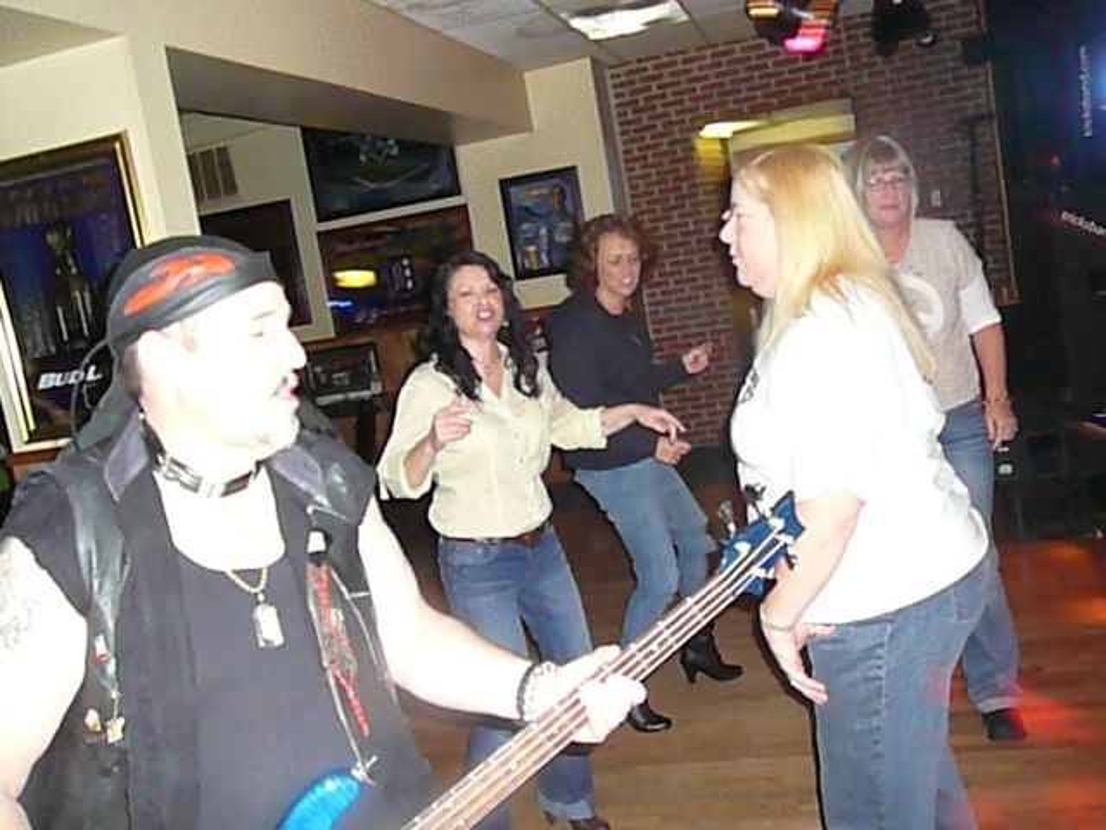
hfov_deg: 52.6
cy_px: 415
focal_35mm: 35
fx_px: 1118
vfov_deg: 40.7
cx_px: 553
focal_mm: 5.2
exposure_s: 1/30
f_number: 2.8
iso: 1000
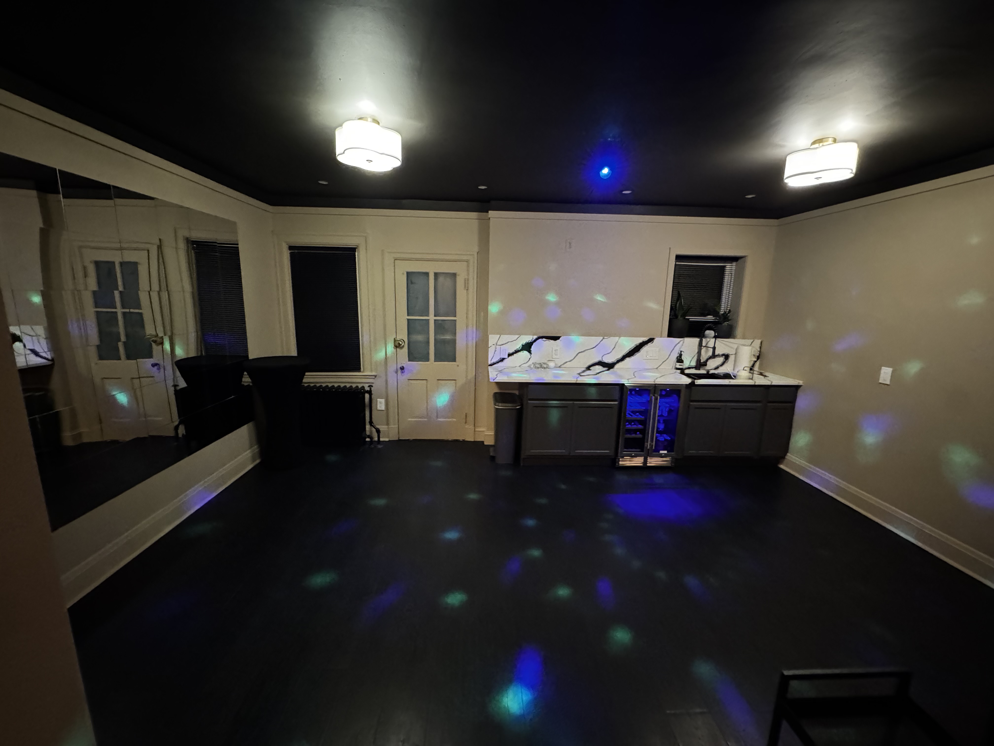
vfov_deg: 85.7
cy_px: 373
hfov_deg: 102.1
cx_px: 497
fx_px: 402
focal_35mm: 14
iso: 1250
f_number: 2.2
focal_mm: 2.22
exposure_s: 1/40
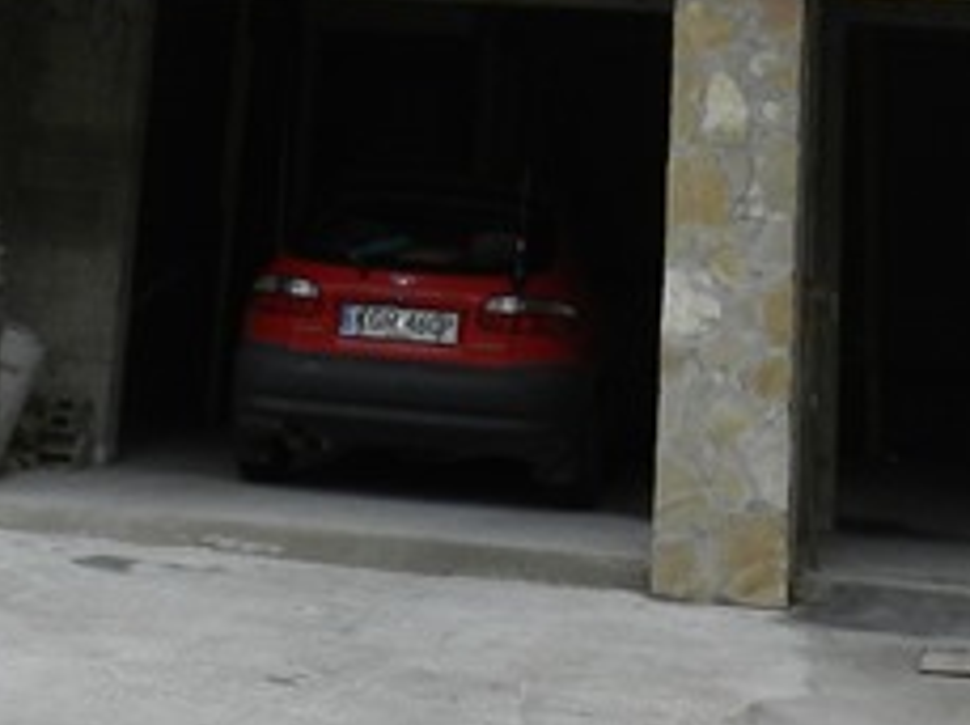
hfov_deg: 19.1
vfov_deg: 12.6
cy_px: -725
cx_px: 457
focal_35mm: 103
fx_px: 2882
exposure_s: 1/160
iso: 160
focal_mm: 4
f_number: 3.4
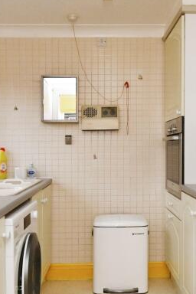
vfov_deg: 47.8
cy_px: 193
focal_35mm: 40
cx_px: 87
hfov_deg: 33.4
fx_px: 327
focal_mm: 15
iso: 800
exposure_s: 1/60
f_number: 14
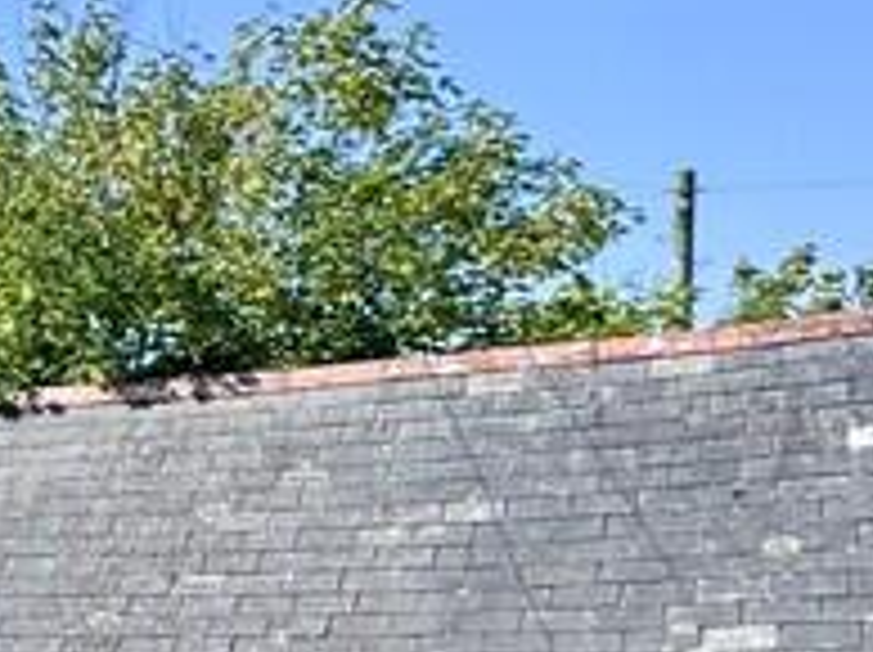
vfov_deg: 19.7
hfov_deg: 17.0
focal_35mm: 74
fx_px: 1864
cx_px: -994
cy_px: 517
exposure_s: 1/910
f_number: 2.2
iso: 40
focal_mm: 2.22
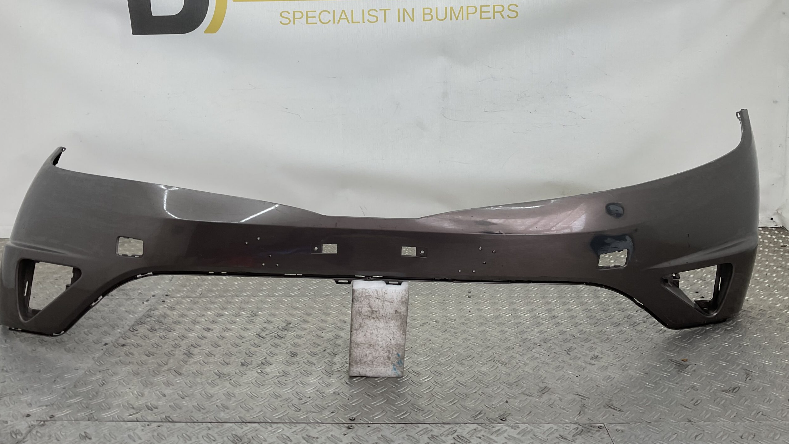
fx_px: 669
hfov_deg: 61.0
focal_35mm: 32
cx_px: 391
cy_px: 173
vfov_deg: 36.5
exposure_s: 1/119
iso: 16
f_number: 1.8
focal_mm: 3
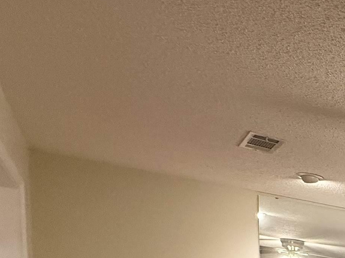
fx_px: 468
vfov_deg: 25.5
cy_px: 356
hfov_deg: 24.6
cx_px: 578
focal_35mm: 47
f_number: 2.2
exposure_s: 1/60
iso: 200
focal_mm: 2.22
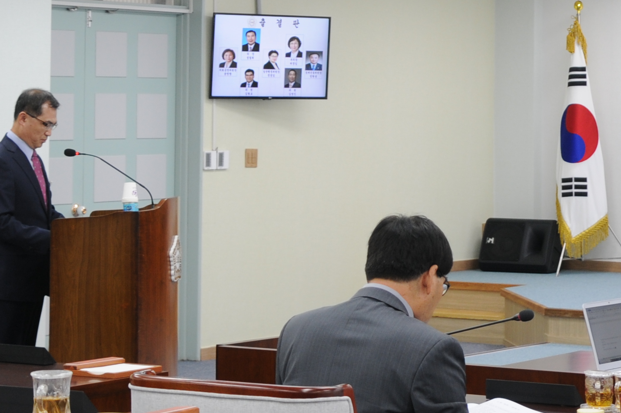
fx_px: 2171
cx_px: 443
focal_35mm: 126
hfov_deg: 16.2
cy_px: -64
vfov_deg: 10.7
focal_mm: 28
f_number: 4
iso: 200
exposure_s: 1/25
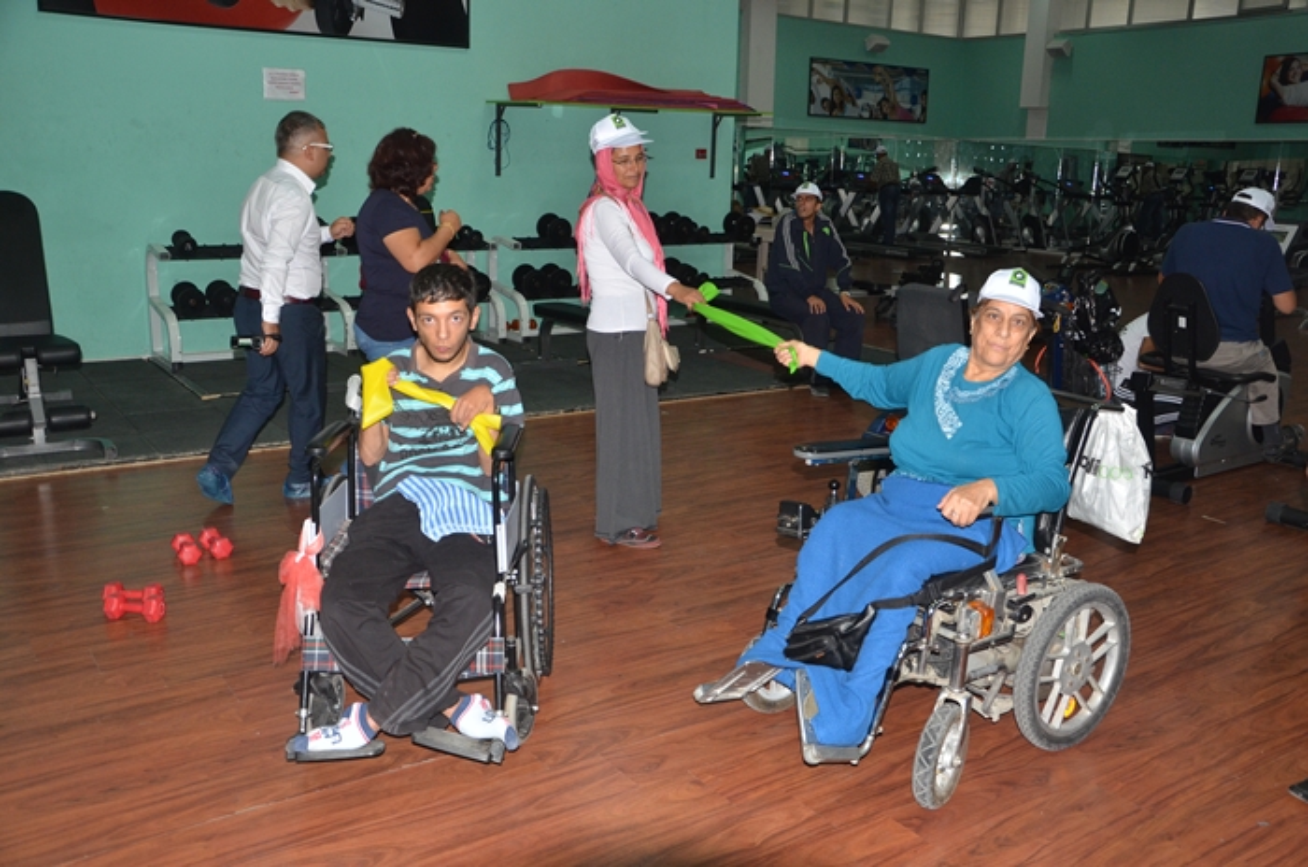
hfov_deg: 59.6
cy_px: 434
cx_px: 654
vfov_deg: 41.6
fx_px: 1142
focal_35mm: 32
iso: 800
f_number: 5
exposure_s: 1/60
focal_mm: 21
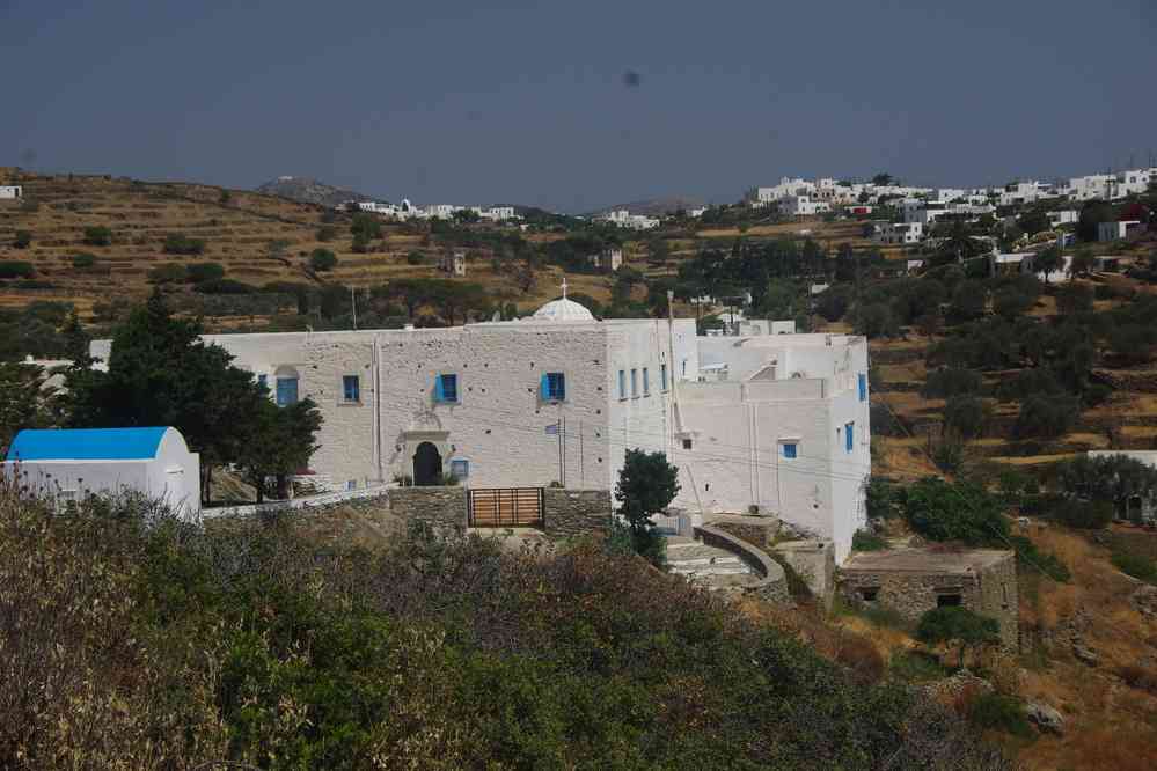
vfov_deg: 16.6
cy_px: 386
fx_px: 2651
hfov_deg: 24.6
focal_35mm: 82
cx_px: 578
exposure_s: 1/200
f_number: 11
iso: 200
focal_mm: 55
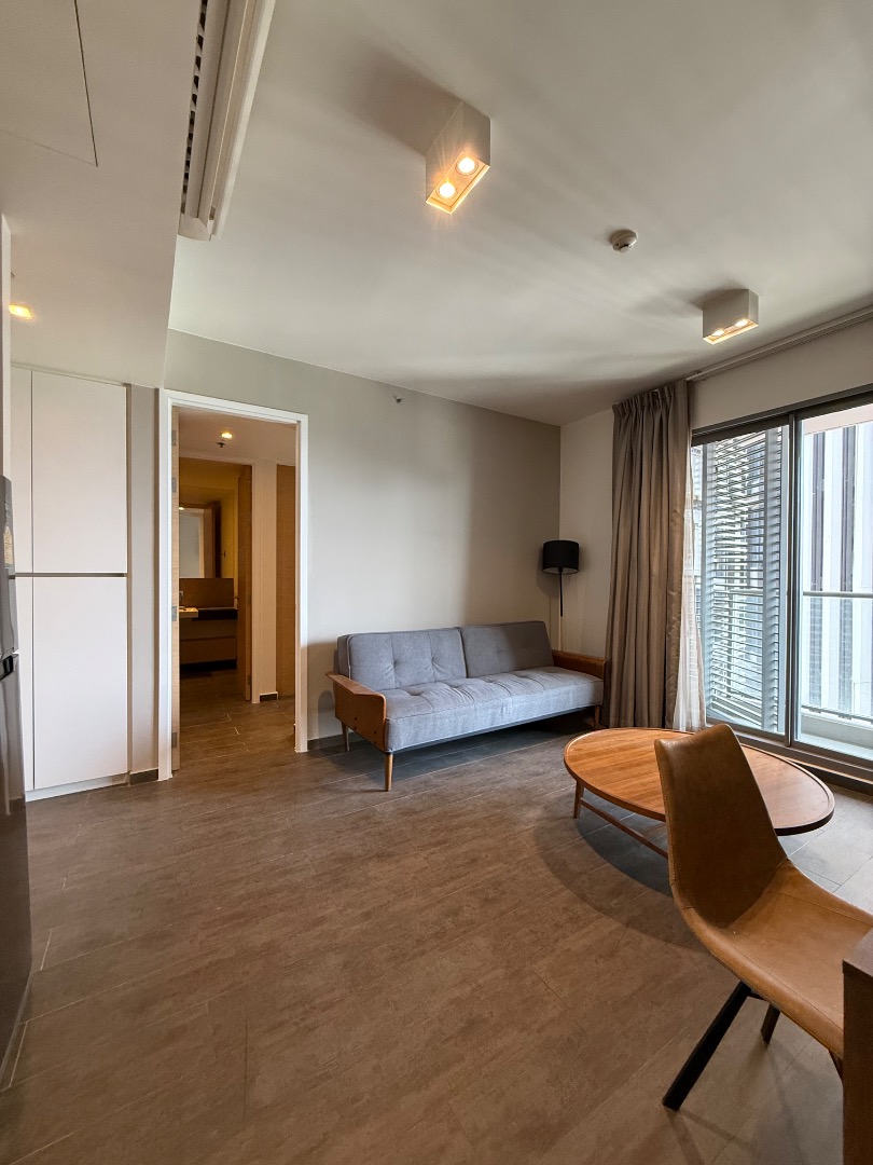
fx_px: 471
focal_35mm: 14
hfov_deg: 85.7
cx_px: 436
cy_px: 582
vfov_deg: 102.1
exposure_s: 1/50
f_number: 2.2
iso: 400
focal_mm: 2.22
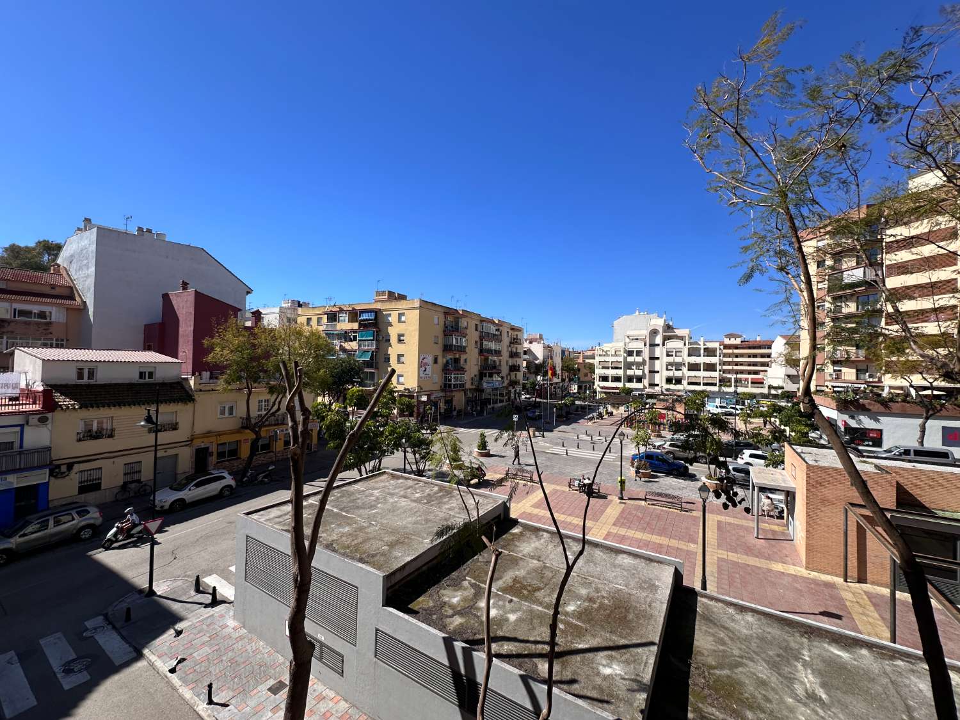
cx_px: 480
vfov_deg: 85.7
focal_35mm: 14
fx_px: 388
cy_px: 360
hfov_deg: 102.1
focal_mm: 2.22
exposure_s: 1/1984
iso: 50
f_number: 2.2
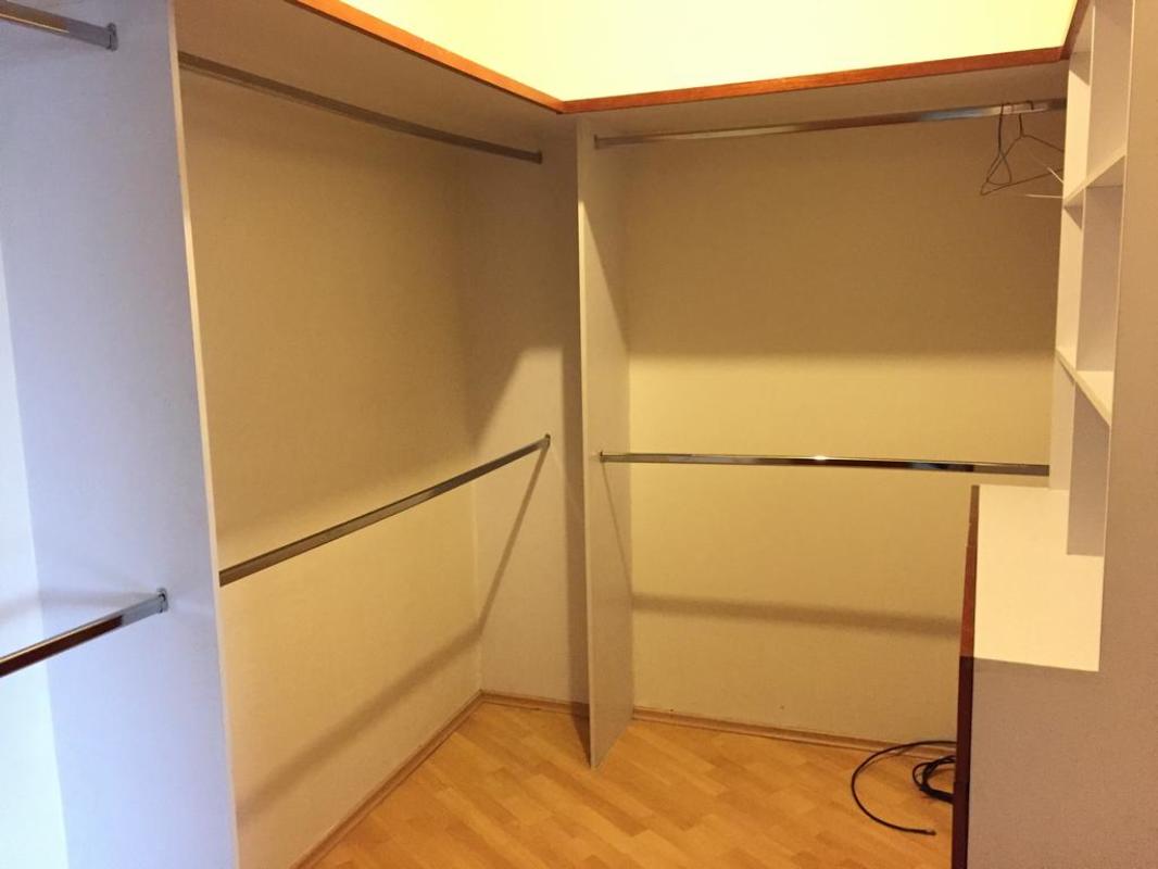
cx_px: 579
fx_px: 970
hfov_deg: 61.6
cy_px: 434
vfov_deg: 48.2
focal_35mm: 29
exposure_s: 1/15
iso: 400
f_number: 2.2
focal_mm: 4.15
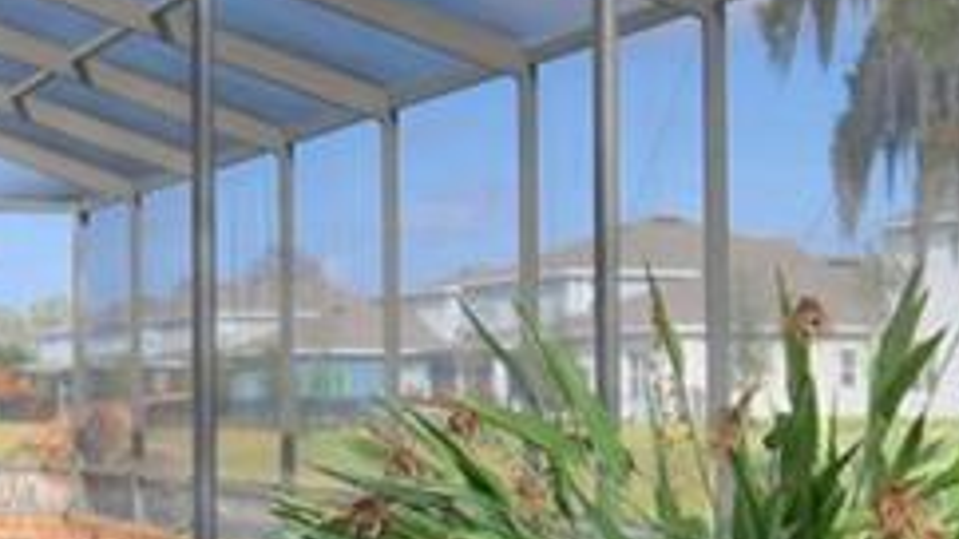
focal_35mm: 104
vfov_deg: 11.6
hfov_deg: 20.2
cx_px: 99
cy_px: 400
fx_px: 2644
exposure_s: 1/800
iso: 100
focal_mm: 10
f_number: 4.5
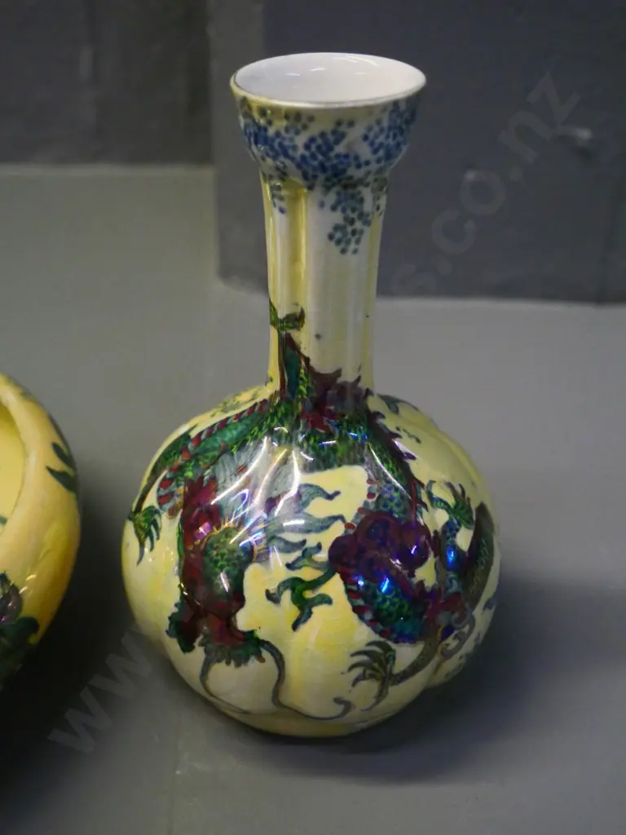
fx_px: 1061
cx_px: 313
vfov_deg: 42.9
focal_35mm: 44
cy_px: 418
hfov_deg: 32.9
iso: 3200
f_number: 4.2
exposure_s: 1/500
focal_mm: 22
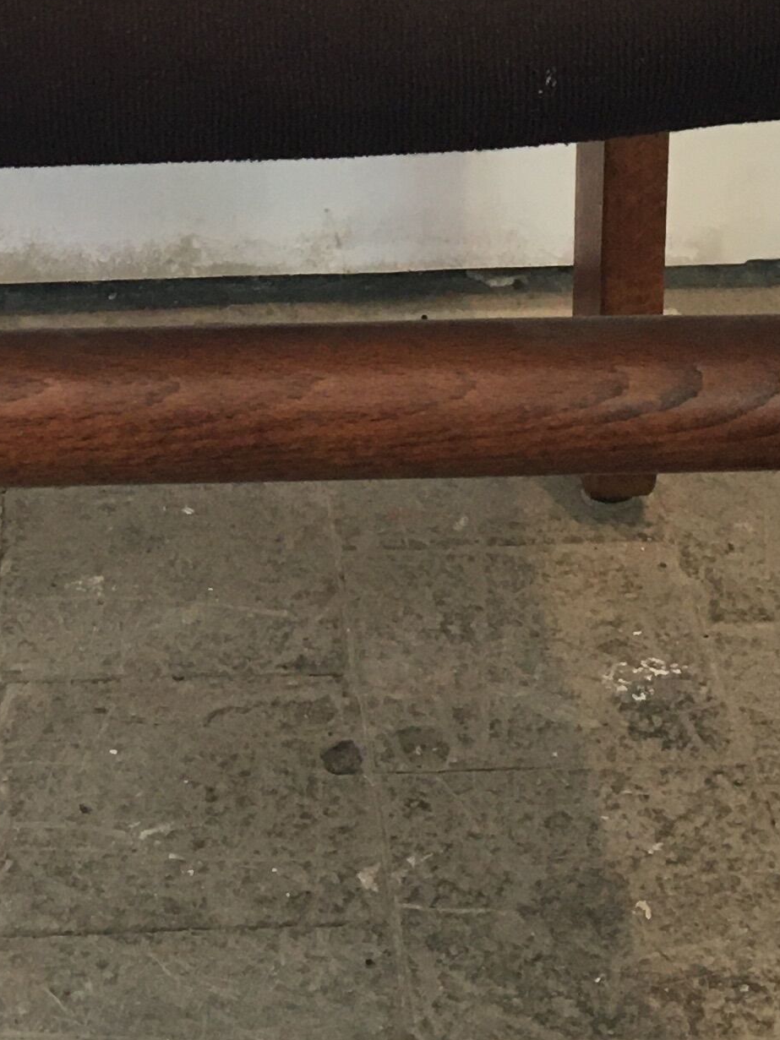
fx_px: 2855
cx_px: 132
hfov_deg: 15.4
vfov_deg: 19.6
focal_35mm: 95
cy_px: -158
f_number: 2.2
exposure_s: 1/33
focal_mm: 4.15
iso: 125
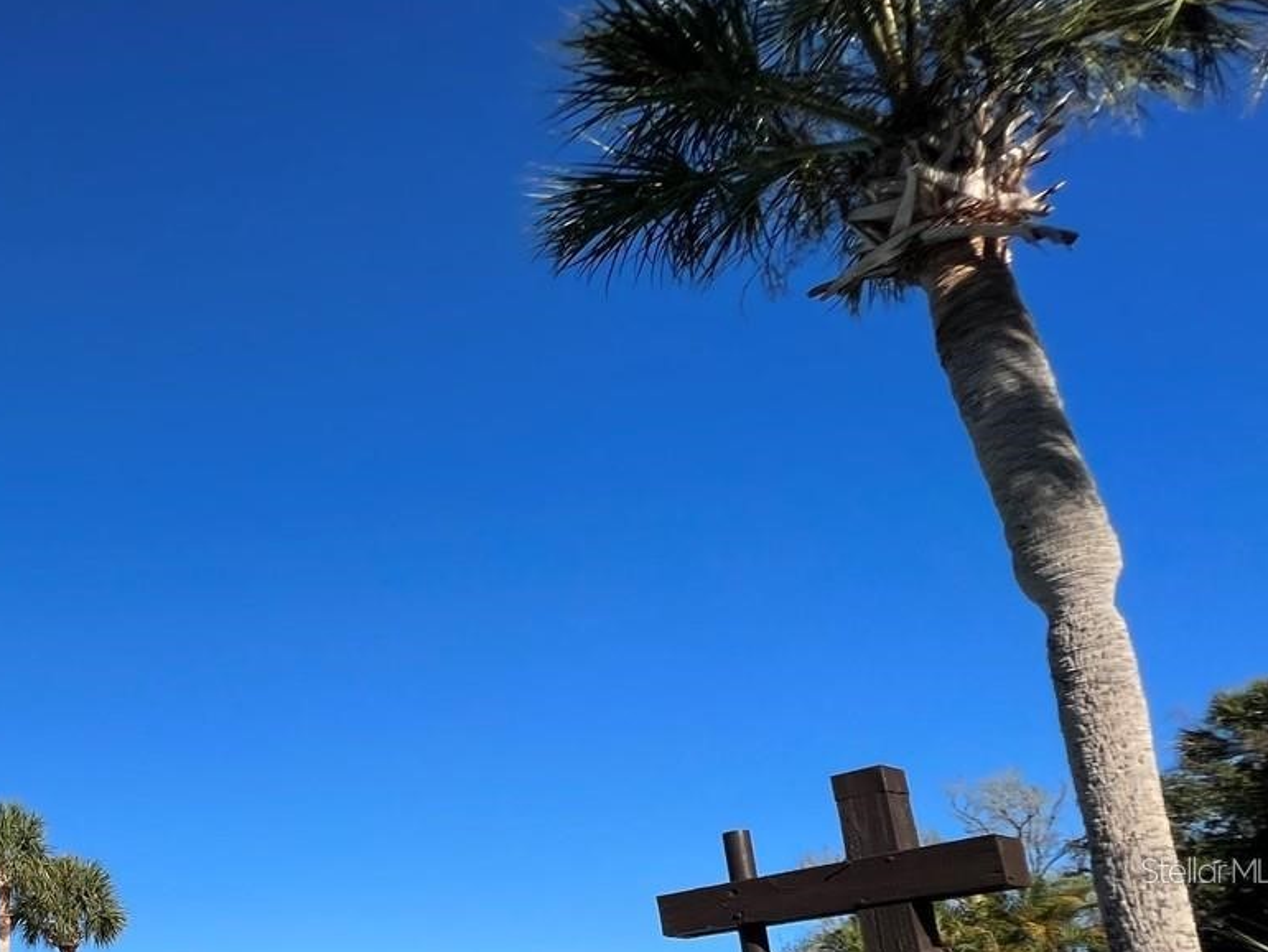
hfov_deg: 51.3
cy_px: 870
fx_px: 989
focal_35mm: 27
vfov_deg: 46.1
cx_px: -21
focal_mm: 1.57
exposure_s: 1/2179
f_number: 1.8
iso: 32
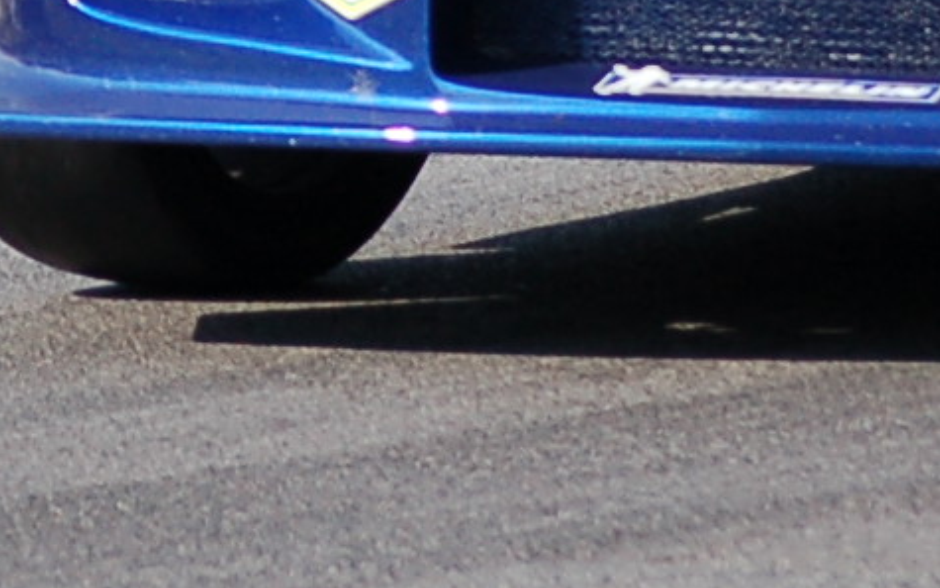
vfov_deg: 1.6
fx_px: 21317
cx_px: 900
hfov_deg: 2.5
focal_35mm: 832
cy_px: -691
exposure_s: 1/1000
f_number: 4.5
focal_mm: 86
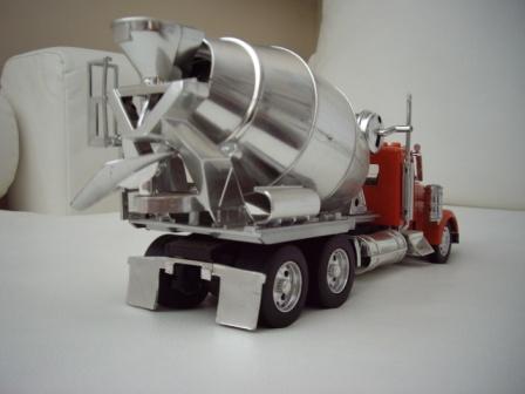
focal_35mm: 38
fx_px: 576
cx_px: 262
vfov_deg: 37.7
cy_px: 197
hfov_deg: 49.0
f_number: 2.7
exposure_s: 1/50
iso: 200
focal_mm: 6.2
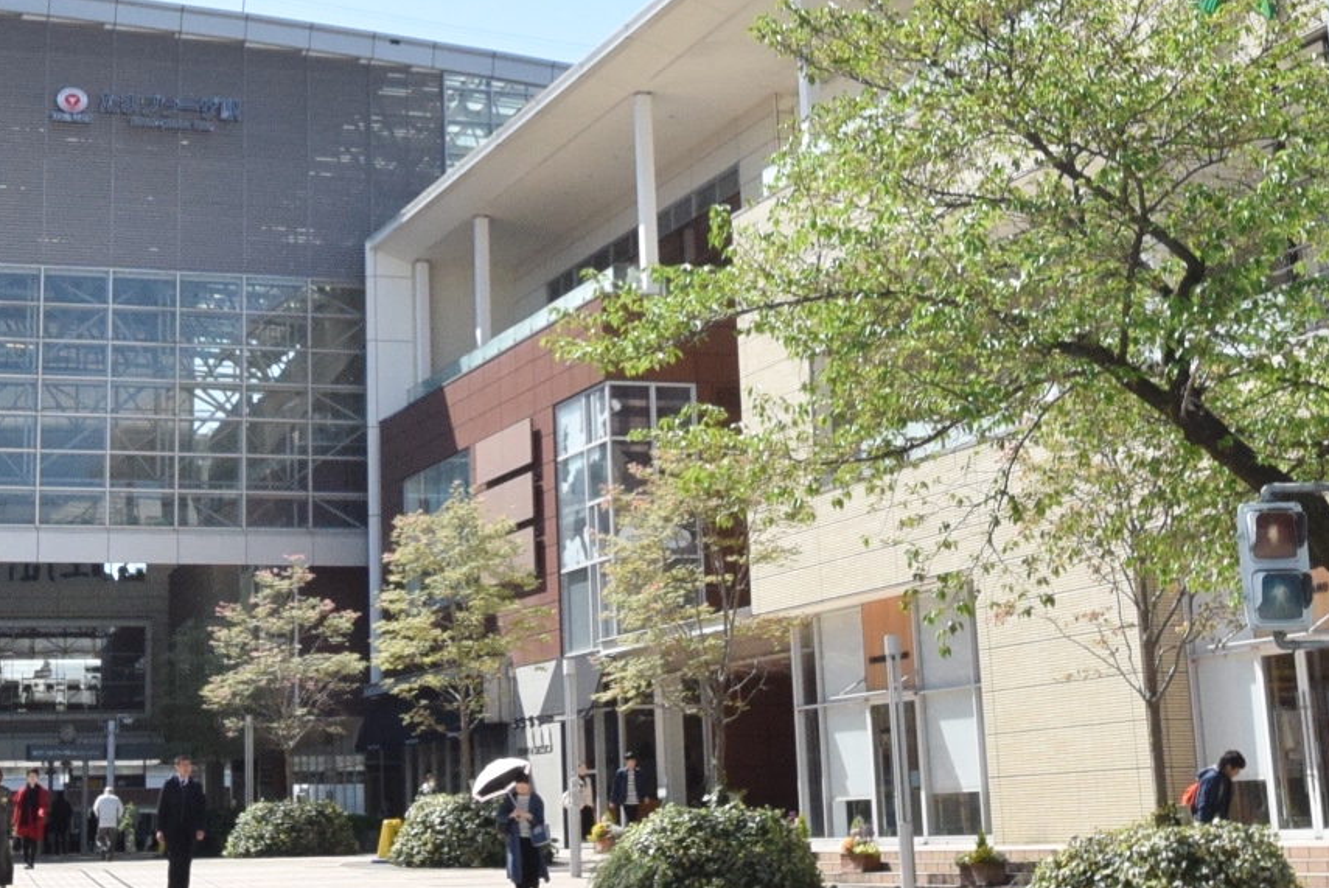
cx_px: 479
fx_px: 2327
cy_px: 95
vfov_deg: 21.1
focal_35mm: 63
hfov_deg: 31.7
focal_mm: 12
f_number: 9
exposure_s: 1/1250
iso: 800
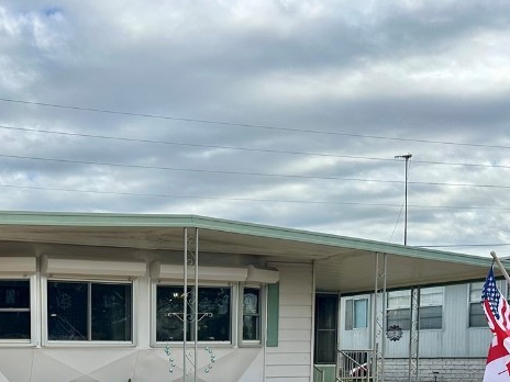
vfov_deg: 25.7
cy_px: 411
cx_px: 77
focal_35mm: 53
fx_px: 781
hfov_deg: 34.6
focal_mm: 6.86
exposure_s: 1/4545
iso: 80
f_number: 1.78
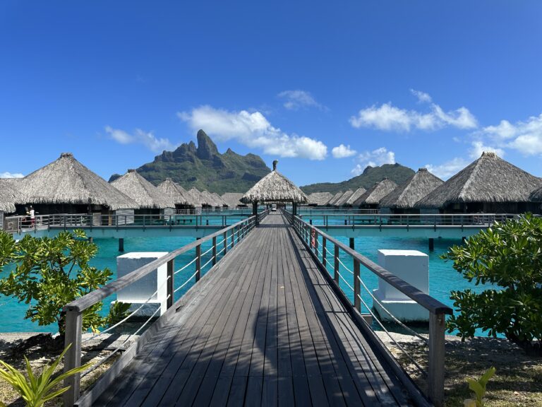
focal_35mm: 24
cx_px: 271
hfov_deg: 71.6
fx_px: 376
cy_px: 204
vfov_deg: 56.8
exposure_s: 1/4762
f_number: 1.78
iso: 80
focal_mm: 6.86
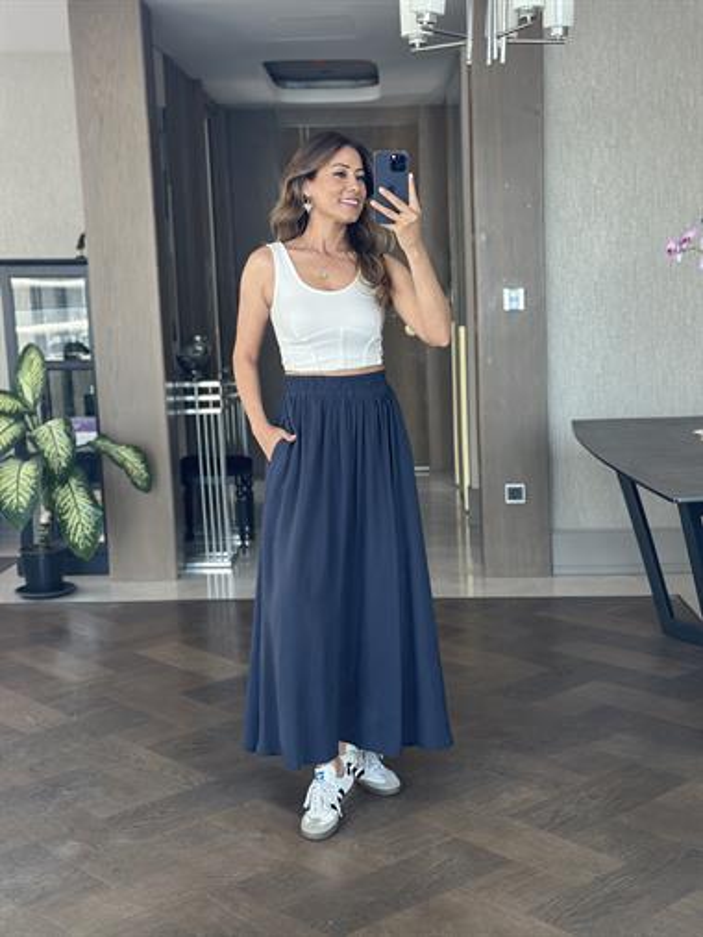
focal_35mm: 48
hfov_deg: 30.3
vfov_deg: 39.6
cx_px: 352
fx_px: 1299
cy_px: 468
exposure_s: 1/83
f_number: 1.78
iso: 125
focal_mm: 6.86
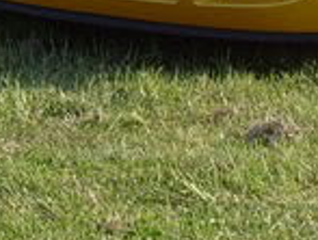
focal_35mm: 243
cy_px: -134
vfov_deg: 6.1
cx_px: 110
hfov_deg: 8.1
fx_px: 2238
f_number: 5.3
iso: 80
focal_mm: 7.8
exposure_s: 1/250
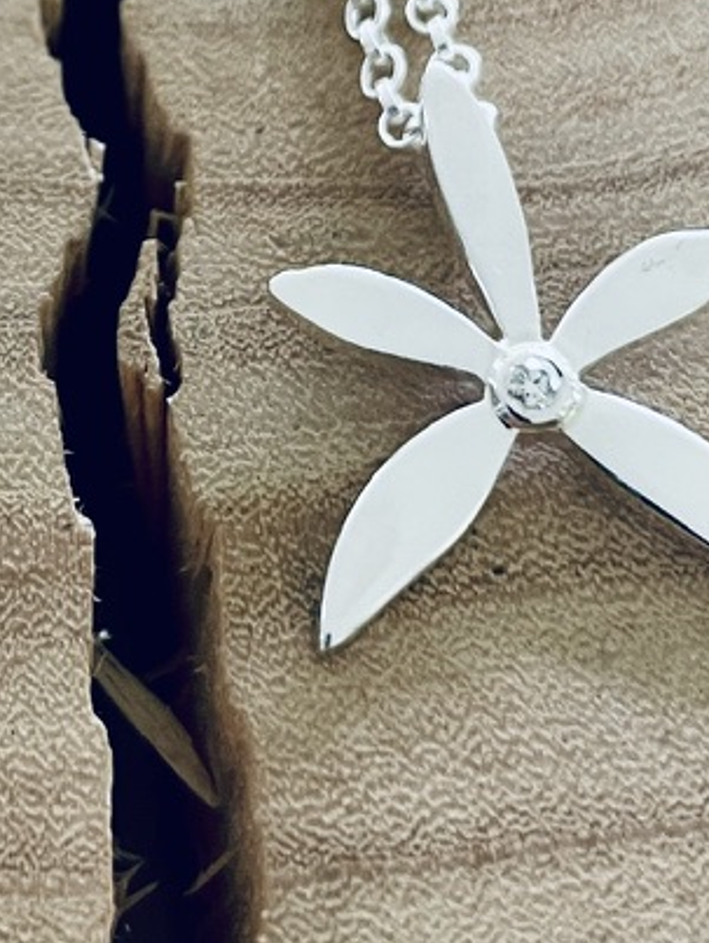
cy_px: -208
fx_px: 1800
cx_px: 58
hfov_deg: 21.7
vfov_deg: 26.0
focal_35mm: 66
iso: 200
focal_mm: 4.2
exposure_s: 1/60
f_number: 1.6
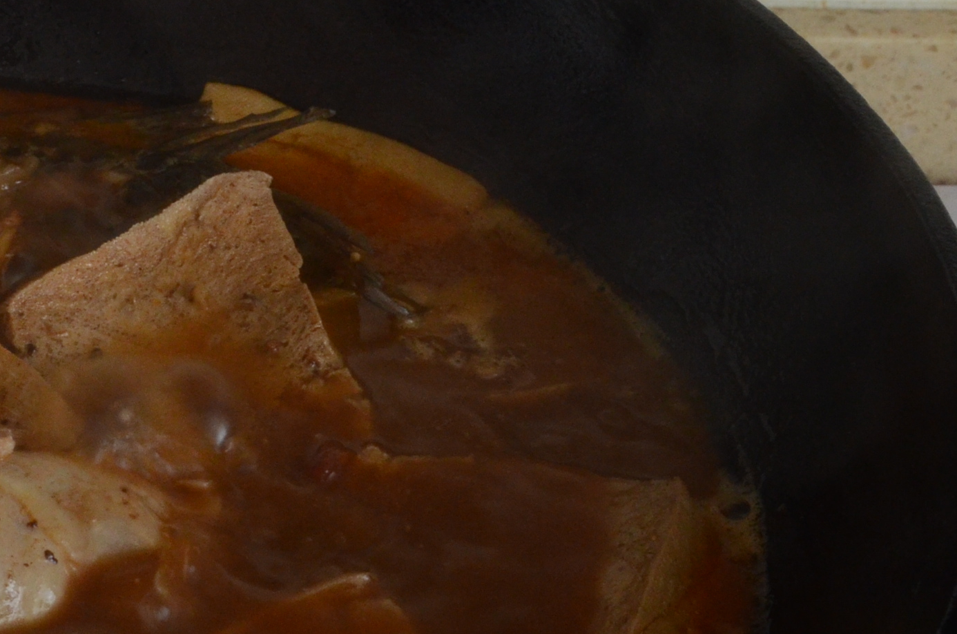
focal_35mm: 152
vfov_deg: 9.0
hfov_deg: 13.4
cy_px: 390
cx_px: 23
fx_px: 4032
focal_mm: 38
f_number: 13
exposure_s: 1/50
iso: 1250
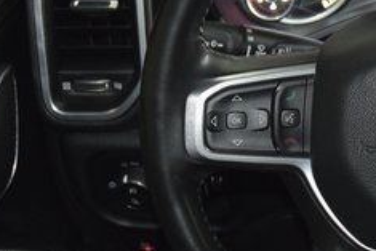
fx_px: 1153
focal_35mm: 110
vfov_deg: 12.4
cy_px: 105
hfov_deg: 17.7
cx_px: 440
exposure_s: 1/13
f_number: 3.8
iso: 2000
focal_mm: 27
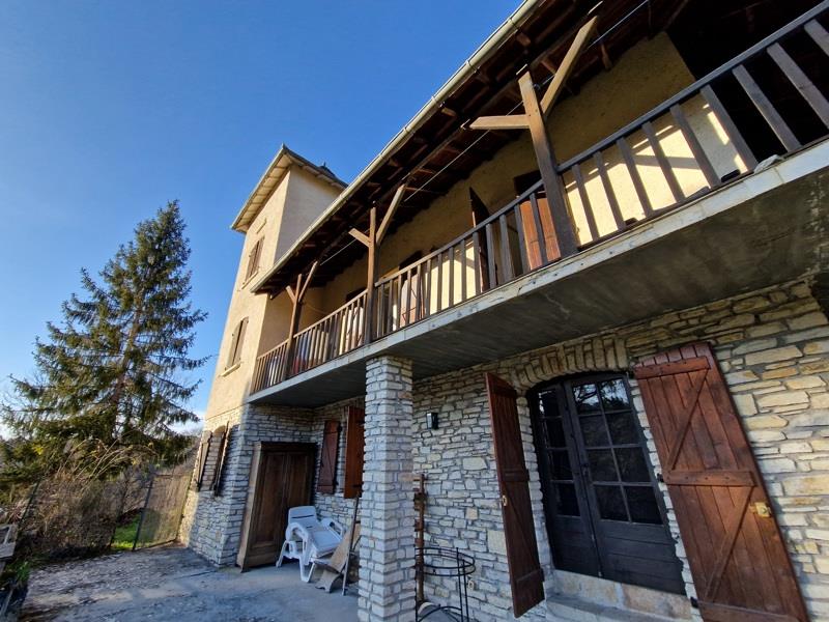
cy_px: 311
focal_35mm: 13
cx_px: 414
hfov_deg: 106.2
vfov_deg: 89.9
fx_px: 311
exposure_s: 1/646
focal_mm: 2.2
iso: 50
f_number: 2.2
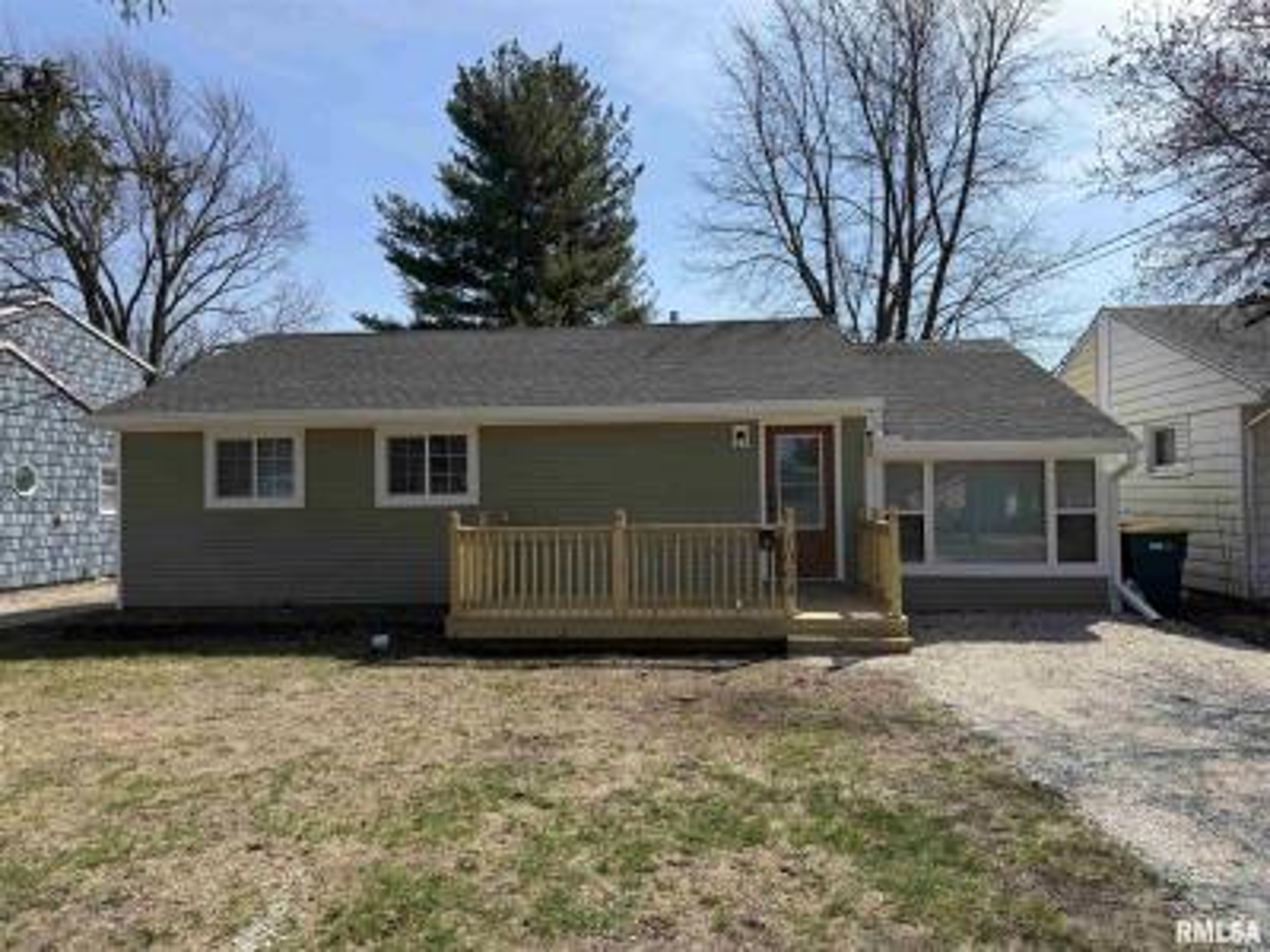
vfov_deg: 56.8
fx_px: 881
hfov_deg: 71.6
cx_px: 635
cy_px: 476
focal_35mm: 24
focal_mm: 6.76
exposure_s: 1/4673
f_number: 1.78
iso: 80
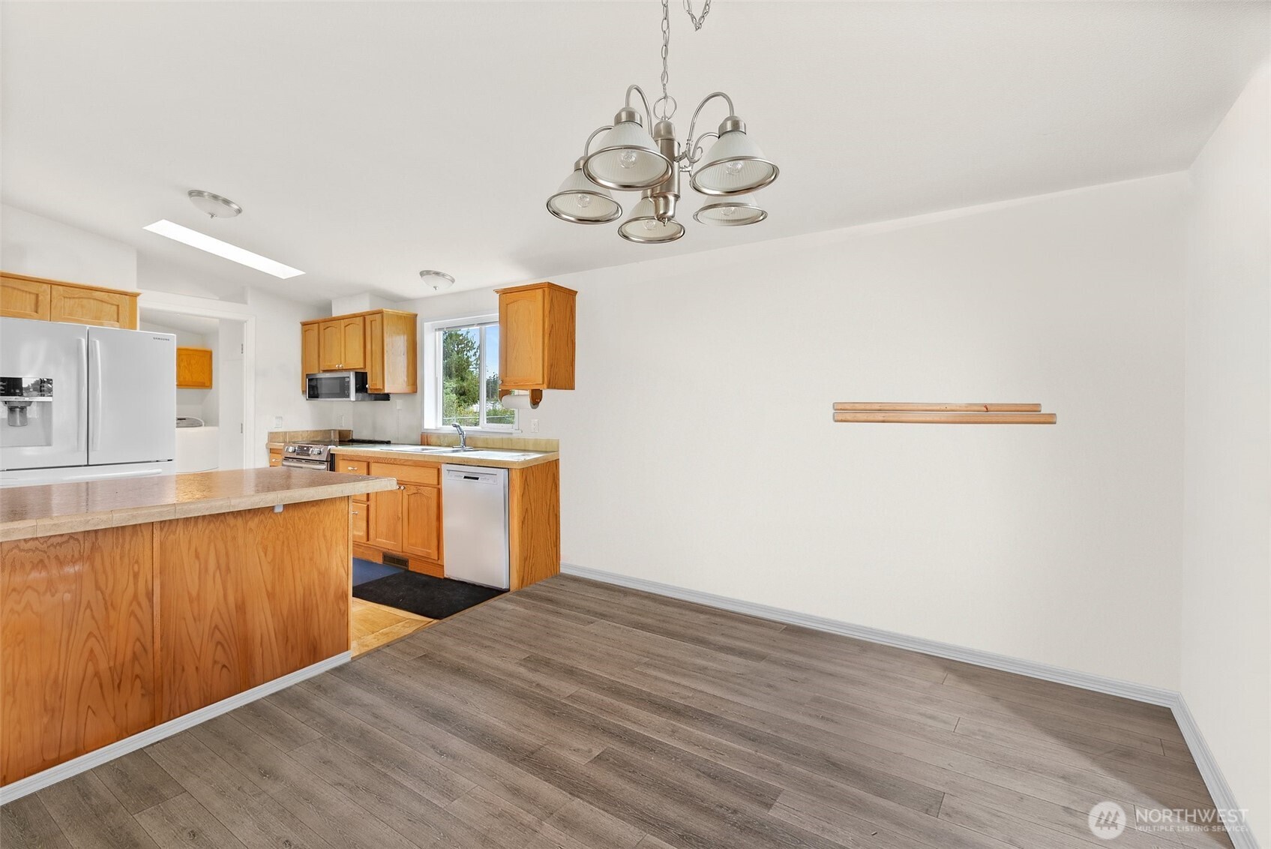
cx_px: 636
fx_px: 495
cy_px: 424
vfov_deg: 81.3
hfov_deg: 104.2
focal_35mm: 14
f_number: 7.1
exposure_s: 1/1.25
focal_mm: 14
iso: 200
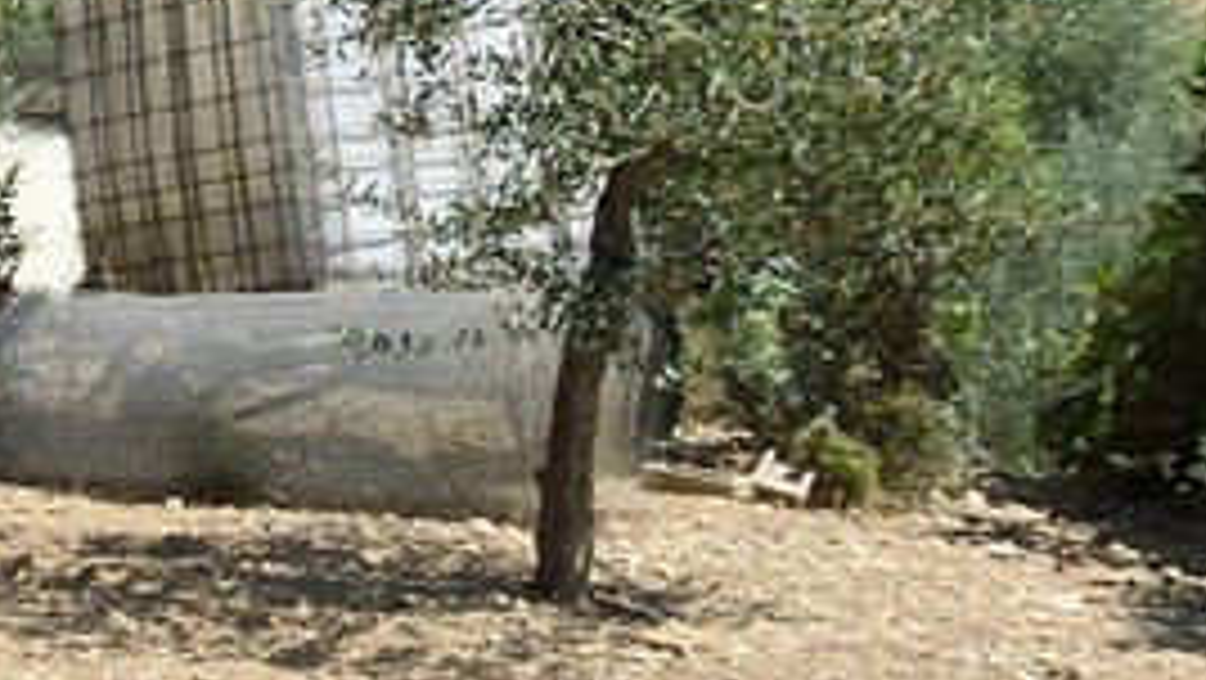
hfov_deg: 10.8
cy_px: 1000
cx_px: -2178
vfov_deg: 8.0
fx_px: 4799
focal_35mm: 150
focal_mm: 24
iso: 200
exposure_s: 1/400
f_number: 8
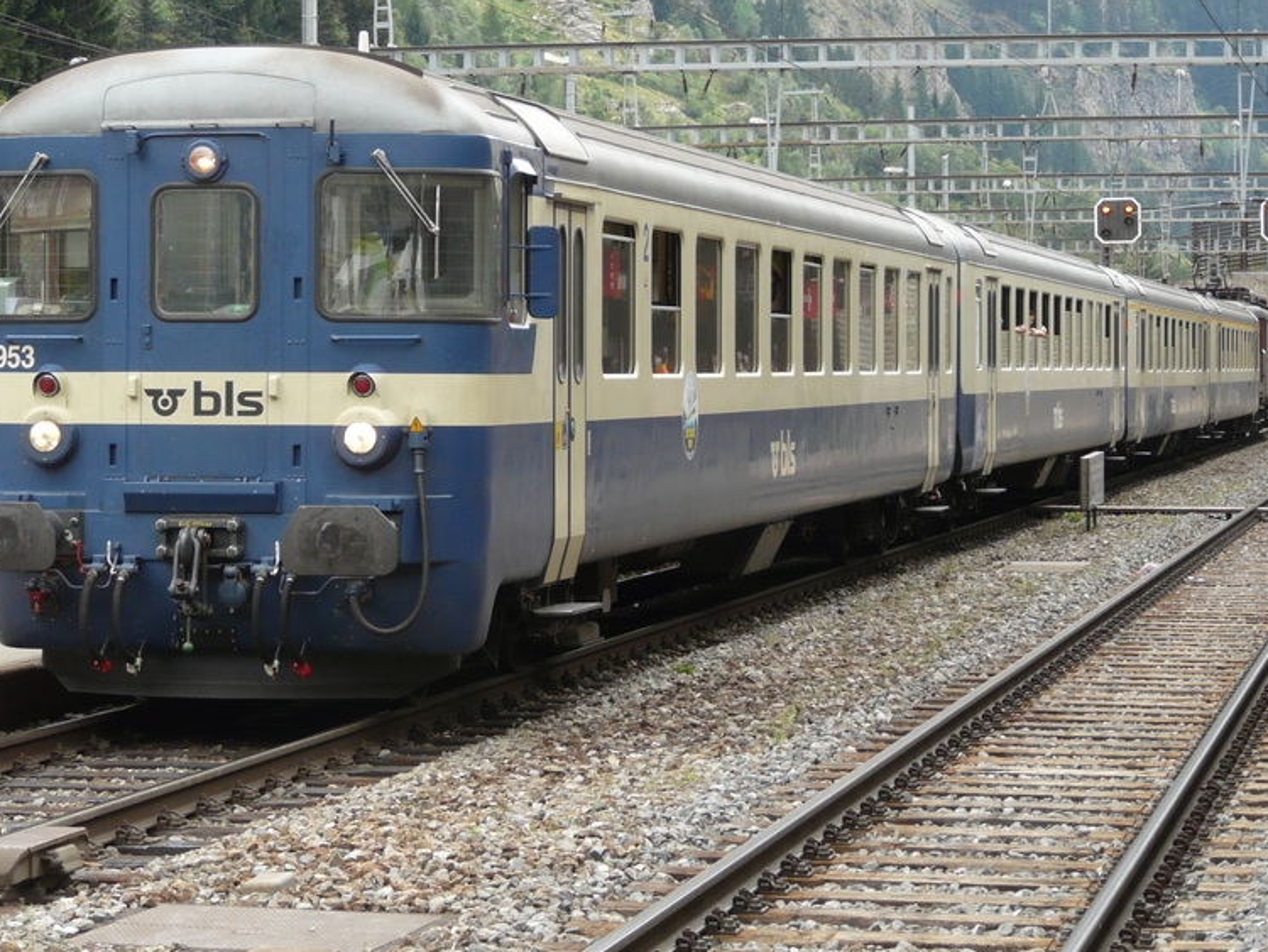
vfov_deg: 12.8
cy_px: 358
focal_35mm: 116
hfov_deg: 17.0
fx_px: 4250
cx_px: 577
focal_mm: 14.3
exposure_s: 1/100
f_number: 3.6
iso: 100
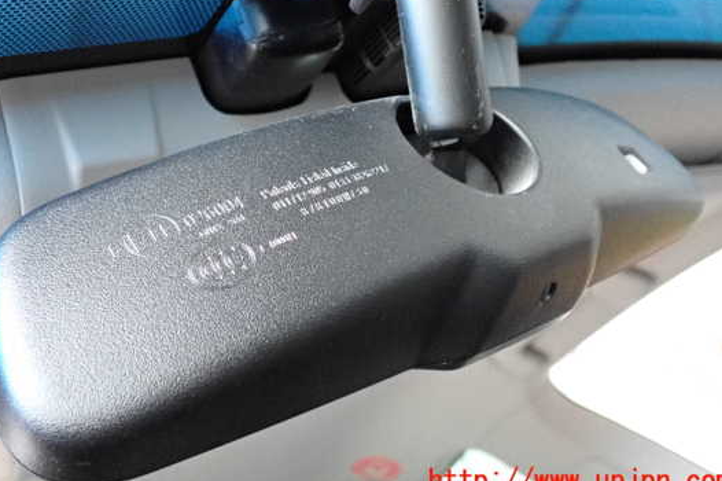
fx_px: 762
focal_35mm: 38
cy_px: 190
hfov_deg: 50.6
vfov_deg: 34.9
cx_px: 327
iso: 2500
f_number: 2.4
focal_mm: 5.79
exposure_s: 1/125
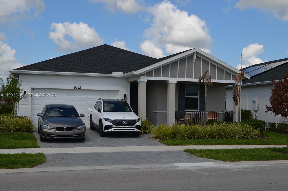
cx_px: 144
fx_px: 383
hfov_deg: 41.2
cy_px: 96
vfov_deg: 27.9
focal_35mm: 48
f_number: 9
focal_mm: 32
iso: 100
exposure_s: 1/320
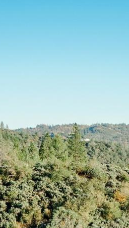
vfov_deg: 17.5
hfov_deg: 9.9
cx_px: 153
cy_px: 198
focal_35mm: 121
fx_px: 734
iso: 100
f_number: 4.5
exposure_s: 1/320
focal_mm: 35
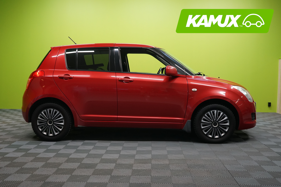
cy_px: 94
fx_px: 289
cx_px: 140
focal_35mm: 37
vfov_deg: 35.9
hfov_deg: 51.9
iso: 1600
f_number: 4
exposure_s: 1/50
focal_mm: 37
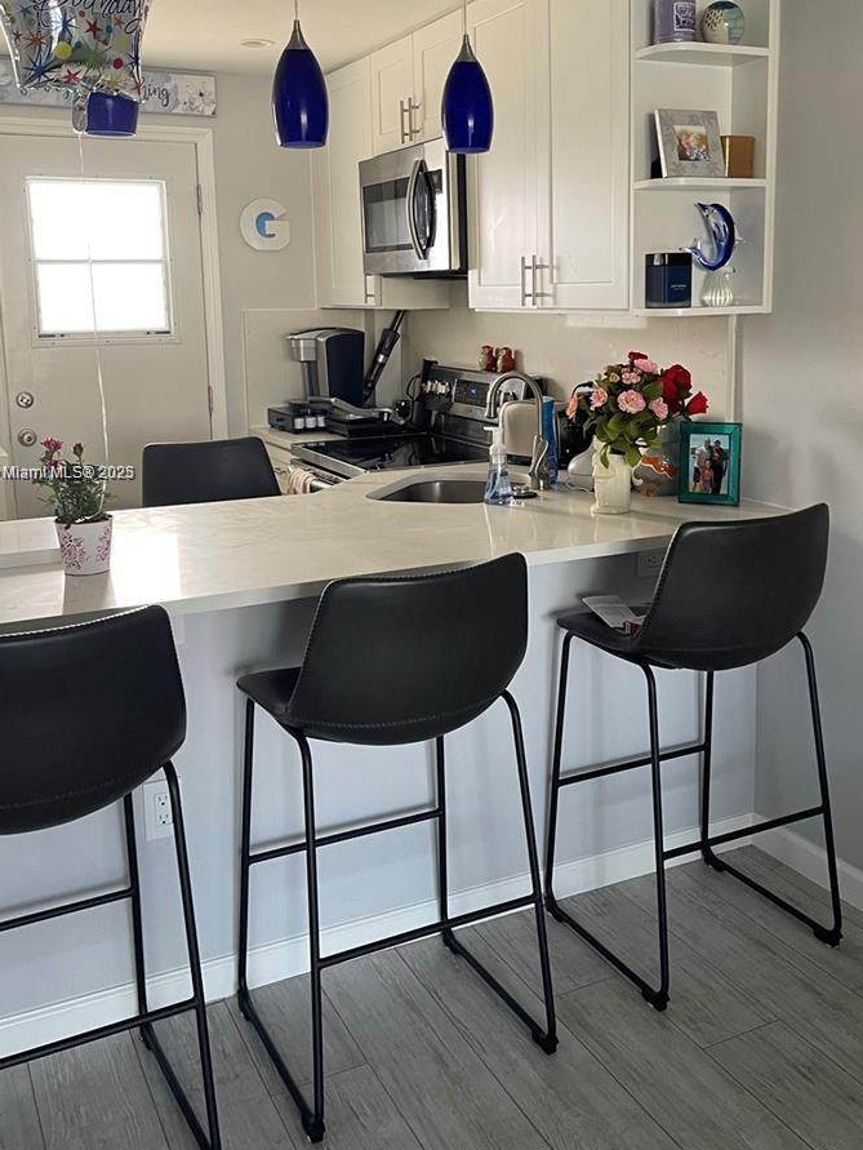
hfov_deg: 40.7
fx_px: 1163
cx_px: 479
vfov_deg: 52.3
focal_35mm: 35
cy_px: 474
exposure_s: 1/60
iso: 100
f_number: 1.6
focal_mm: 5.1
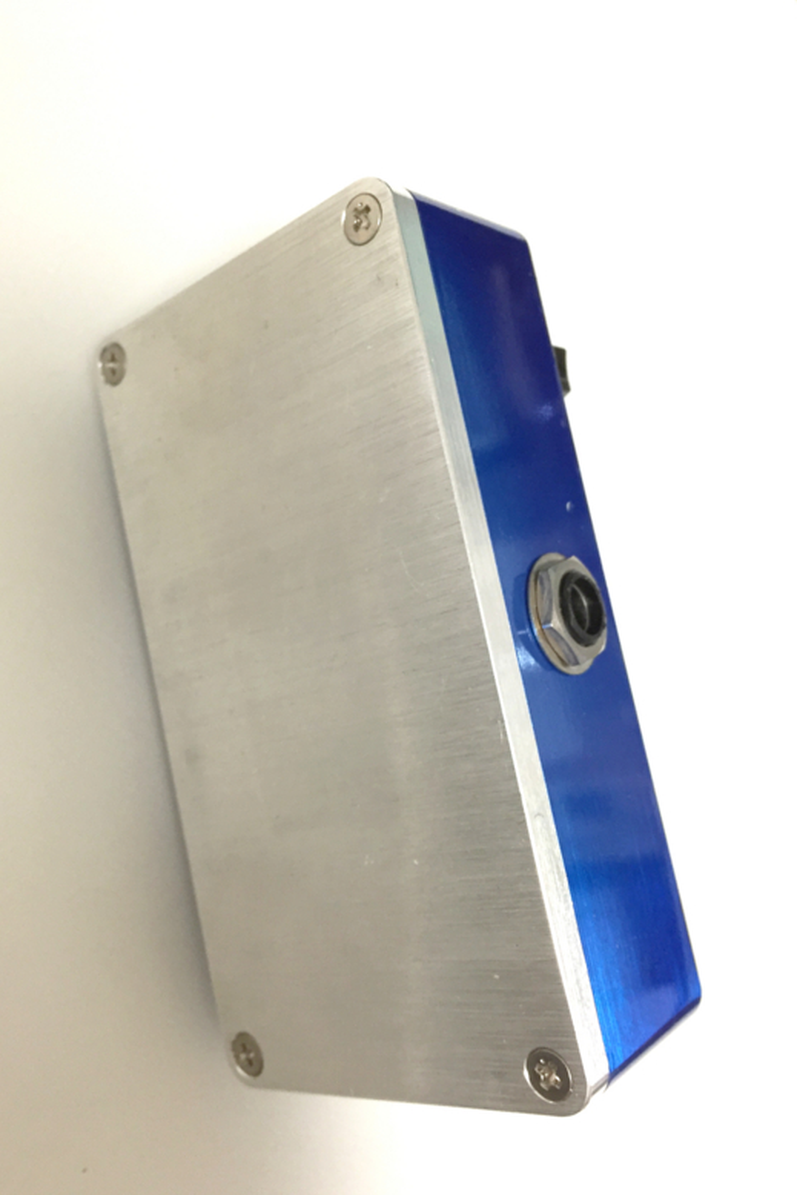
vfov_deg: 60.3
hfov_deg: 42.3
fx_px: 1029
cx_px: 358
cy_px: 610
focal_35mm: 31
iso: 100
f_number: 2.2
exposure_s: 1/30
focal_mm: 4.15
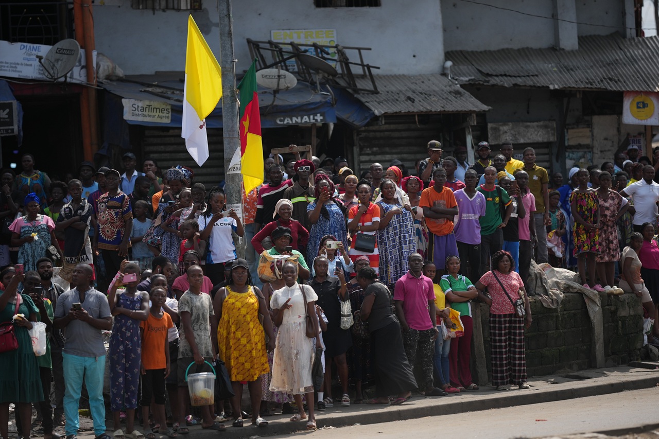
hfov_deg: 15.2
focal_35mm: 135
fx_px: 2471
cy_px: 220
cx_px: 330
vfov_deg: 10.2
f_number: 1.8
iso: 400
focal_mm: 135
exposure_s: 1/16000
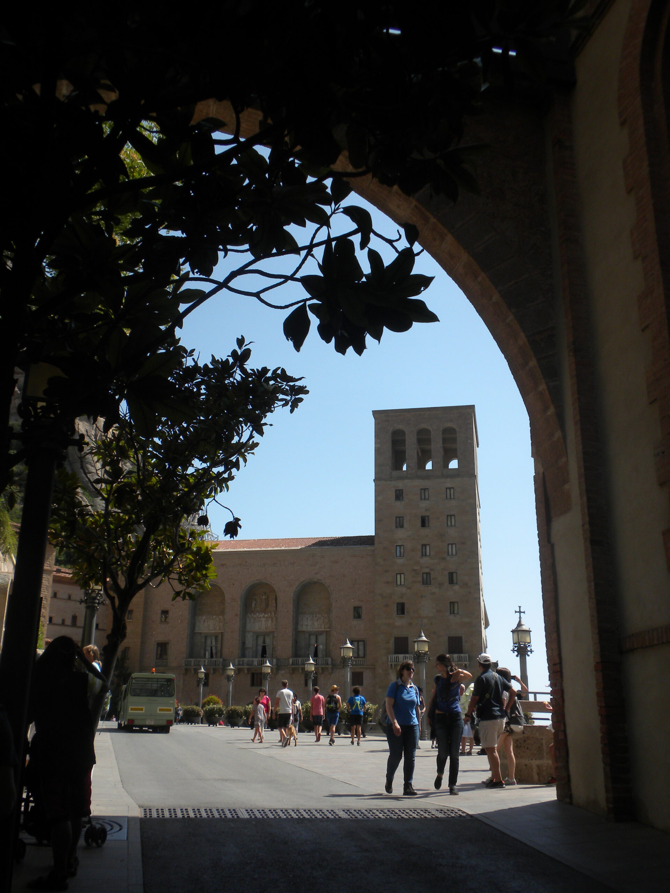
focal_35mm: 37
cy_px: 446
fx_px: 955
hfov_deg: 38.7
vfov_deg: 50.1
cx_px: 335
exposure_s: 1/104
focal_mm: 6.6
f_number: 10
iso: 64
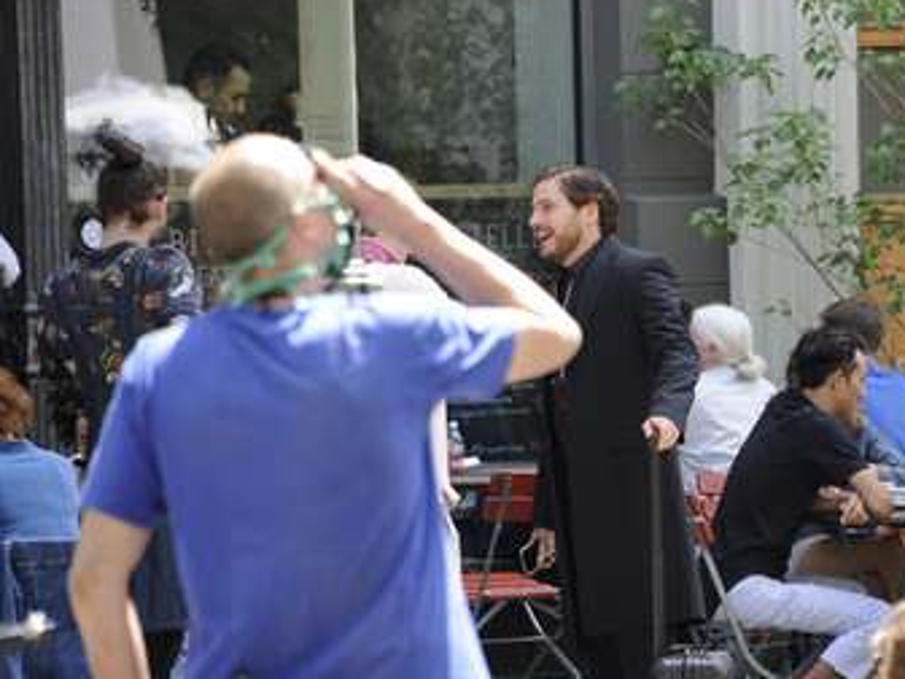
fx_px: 10092
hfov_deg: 5.1
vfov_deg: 3.9
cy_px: 372
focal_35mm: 386
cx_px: 601
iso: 500
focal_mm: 300
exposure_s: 1/200
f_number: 7.1
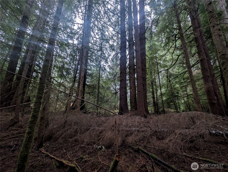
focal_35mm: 12
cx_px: 114
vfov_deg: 94.6
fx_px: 79
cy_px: 86
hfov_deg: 110.5
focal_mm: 2.23
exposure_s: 1/23.8
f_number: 1.95
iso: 126
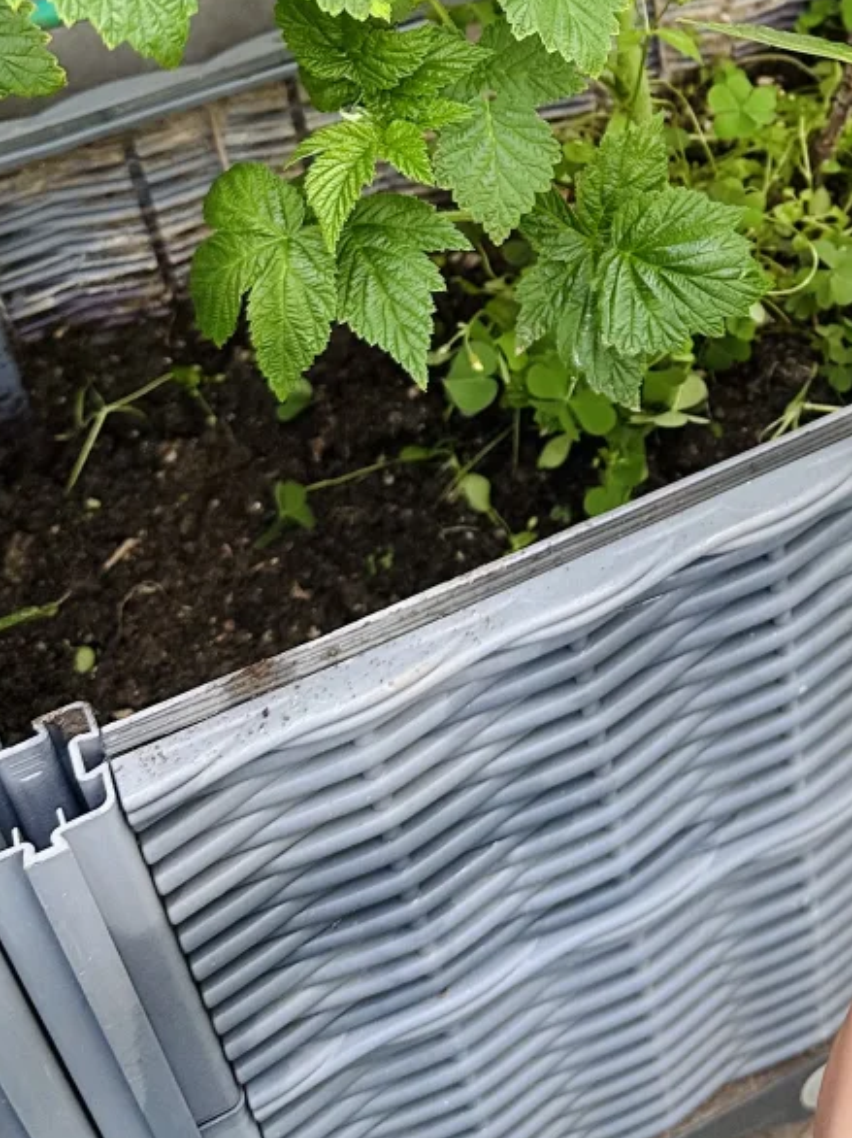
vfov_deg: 30.4
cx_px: 924
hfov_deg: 23.4
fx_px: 1938
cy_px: 4
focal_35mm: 59
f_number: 1.78
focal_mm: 6.86
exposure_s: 1/121
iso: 200
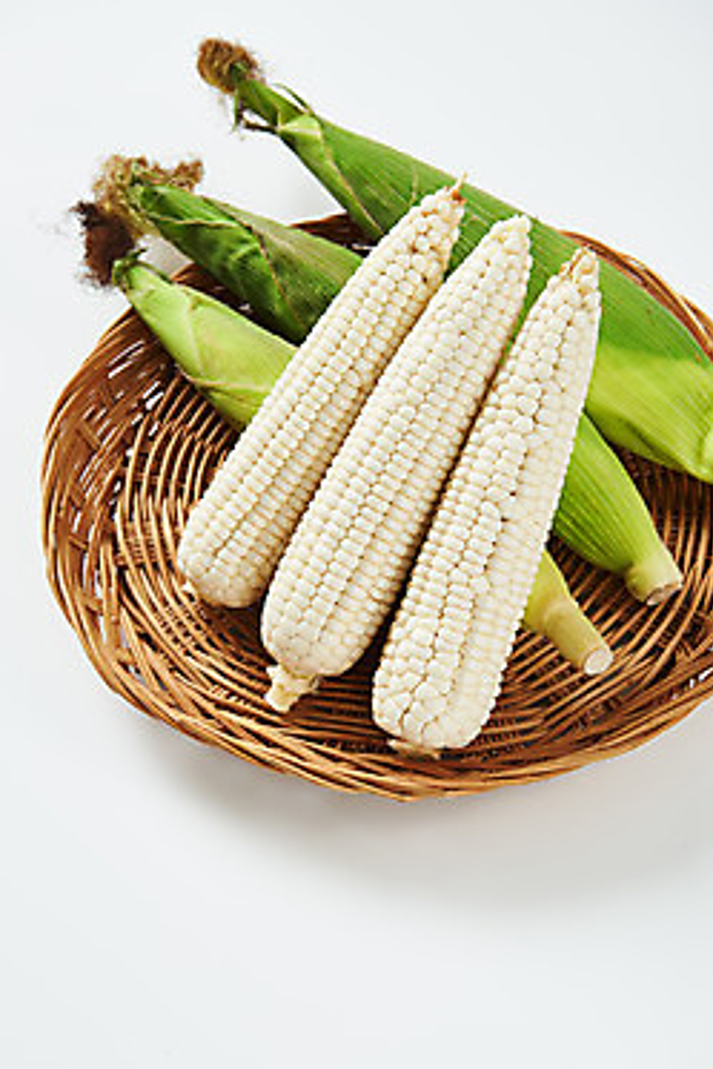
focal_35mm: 75
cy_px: 556
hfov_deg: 18.2
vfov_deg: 27.0
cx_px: 336
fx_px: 2226
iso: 100
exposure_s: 1/125
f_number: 9
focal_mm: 70
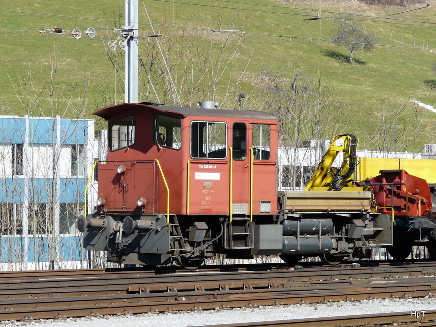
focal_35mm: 126
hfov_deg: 15.6
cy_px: 164
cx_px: 218
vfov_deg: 11.8
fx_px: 1587
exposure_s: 1/320
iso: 100
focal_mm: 20.6
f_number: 5.6
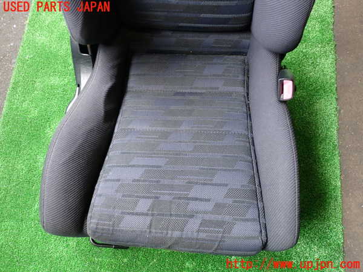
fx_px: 315
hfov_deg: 60.0
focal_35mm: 30
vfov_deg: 46.8
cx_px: 182
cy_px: 136
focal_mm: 5.4
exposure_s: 1/80
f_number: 2.3
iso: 200
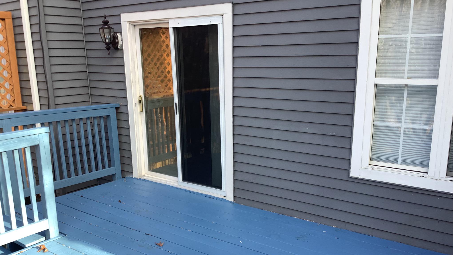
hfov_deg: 58.0
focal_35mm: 34
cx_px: 227
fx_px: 408
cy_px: 160
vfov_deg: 34.5
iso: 25
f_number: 2.4
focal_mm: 3.3
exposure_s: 1/122
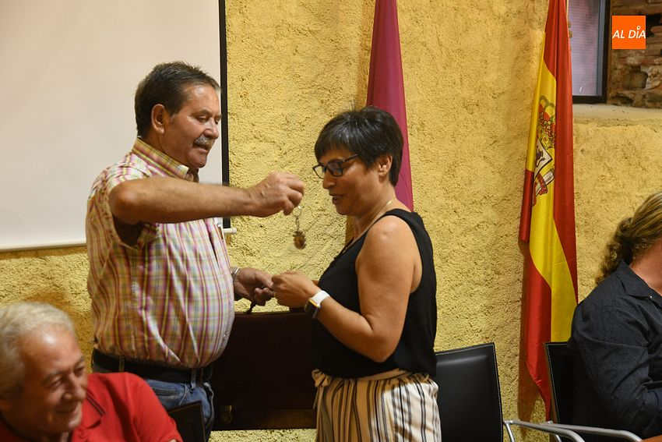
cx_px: 331
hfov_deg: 33.4
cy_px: 221
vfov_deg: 22.6
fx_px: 1103
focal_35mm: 60
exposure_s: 1/60
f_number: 5
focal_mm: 60
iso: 2000
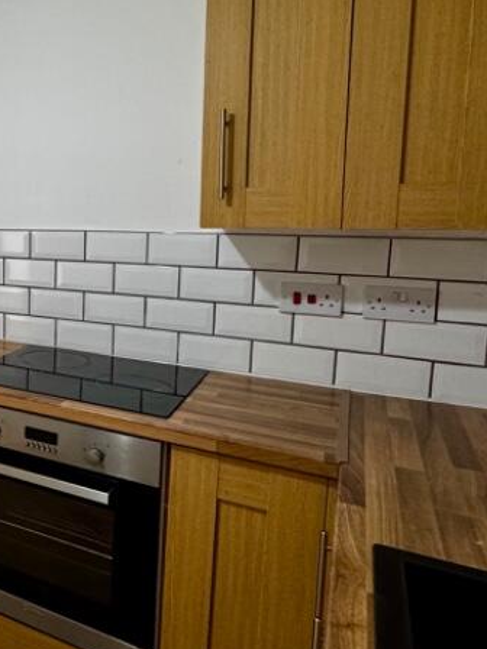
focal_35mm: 32
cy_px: 274
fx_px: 600
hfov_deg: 35.3
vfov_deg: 56.6
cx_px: -90
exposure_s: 1/50
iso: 200
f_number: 2.2
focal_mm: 2.22
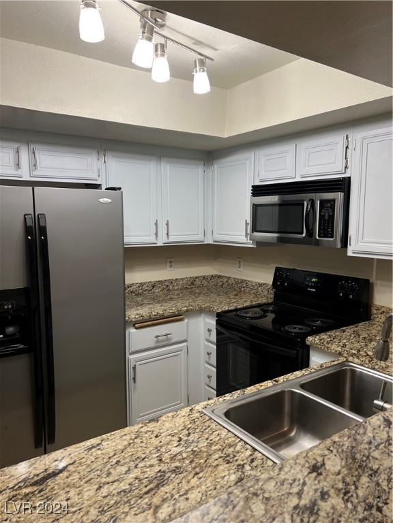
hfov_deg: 53.1
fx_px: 394
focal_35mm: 26
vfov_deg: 67.3
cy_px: 262
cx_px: 196
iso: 125
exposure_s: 1/120
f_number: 1.5
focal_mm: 5.7
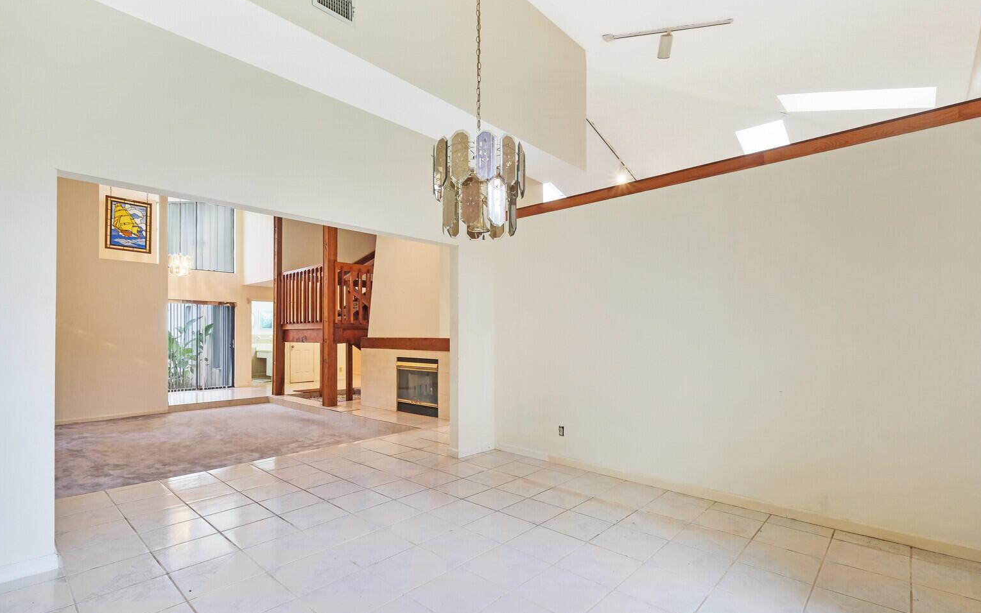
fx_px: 428
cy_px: 338
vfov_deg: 71.1
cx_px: 486
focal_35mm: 16
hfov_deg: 97.8
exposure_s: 1/50
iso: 1250
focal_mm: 10
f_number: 11
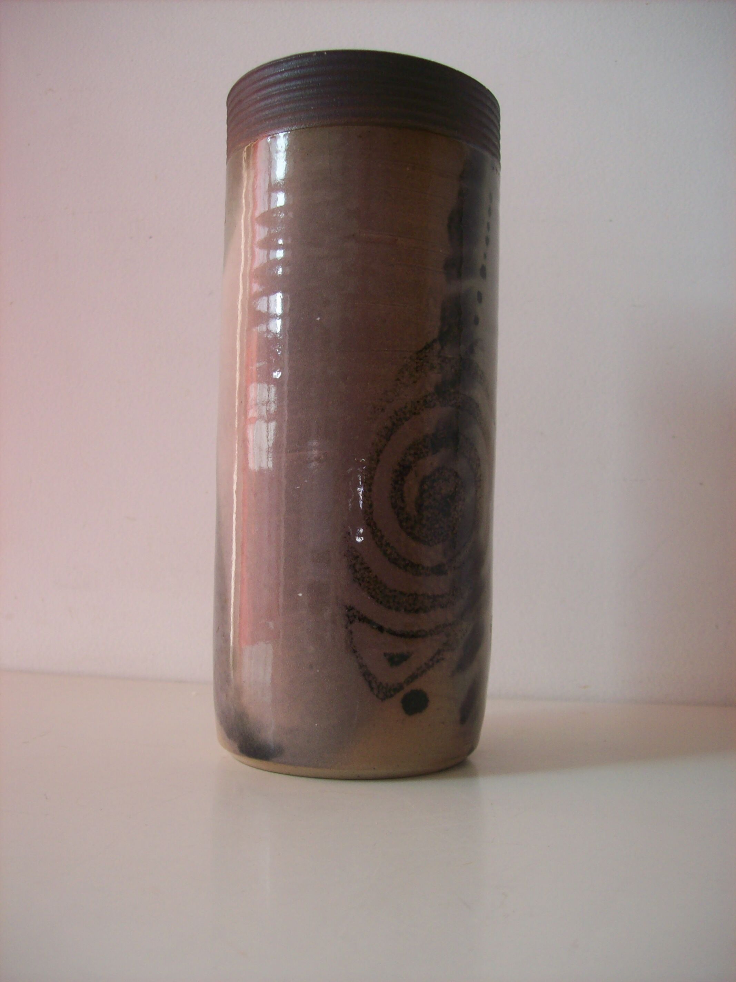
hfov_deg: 39.6
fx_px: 1021
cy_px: 491
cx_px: 368
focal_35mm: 36
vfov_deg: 51.4
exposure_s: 1/74.7
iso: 80
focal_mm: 6
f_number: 2.7
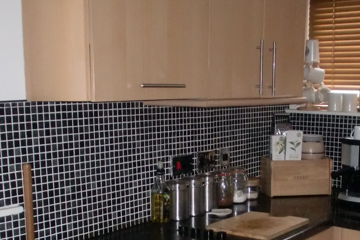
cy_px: 215
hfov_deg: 33.3
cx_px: 210
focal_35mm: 60
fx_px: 600
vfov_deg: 22.1
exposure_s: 1/50
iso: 400
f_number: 2.6
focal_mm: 4.65
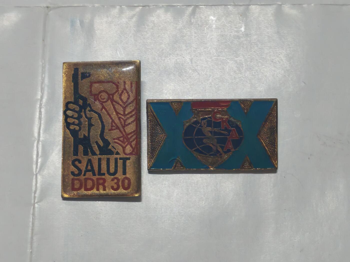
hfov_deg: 28.6
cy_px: 131
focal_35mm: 68
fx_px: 688
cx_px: 175
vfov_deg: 21.6
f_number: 1.95
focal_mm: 5.52
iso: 640
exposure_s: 1/33
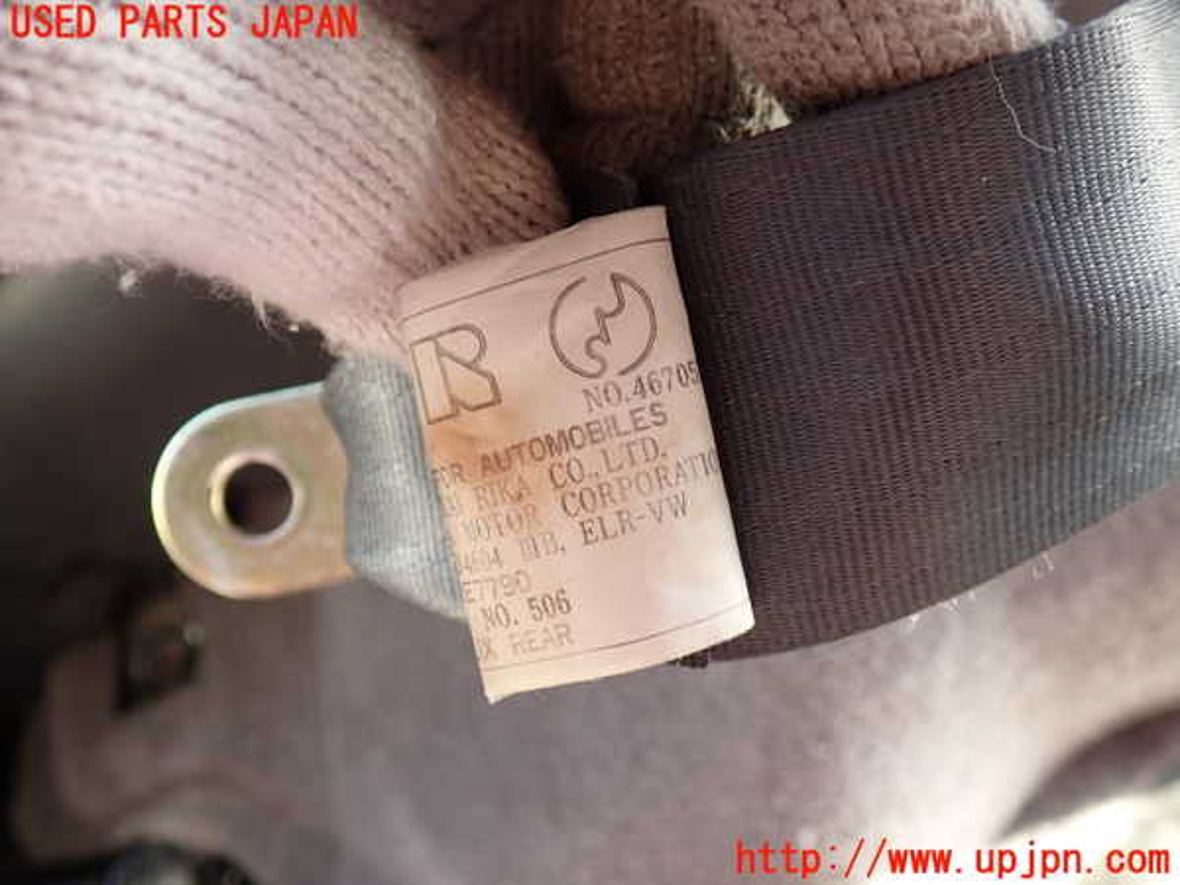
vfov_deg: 44.2
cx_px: 590
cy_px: 442
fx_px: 1091
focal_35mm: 32
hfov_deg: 56.8
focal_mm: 5.79
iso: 200
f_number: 2.4
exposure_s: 1/40
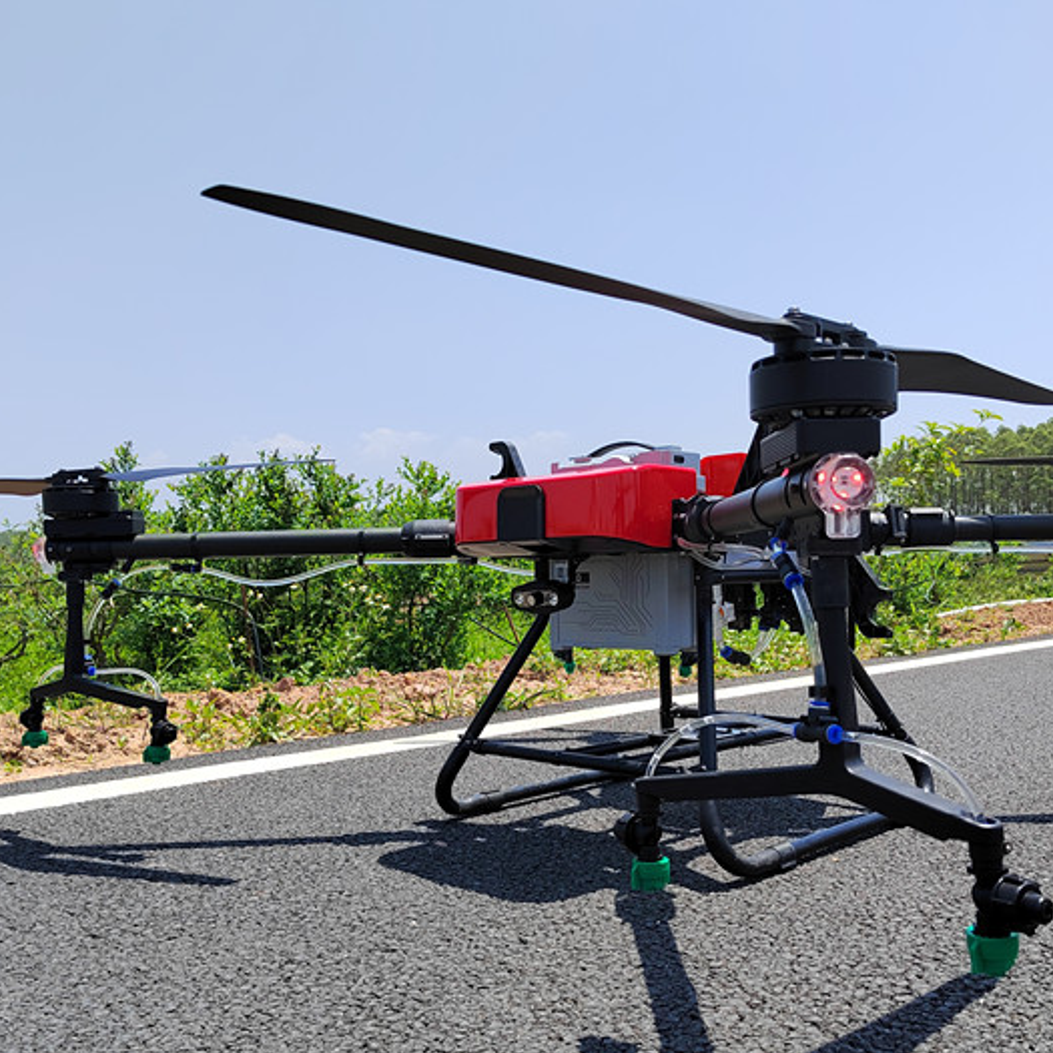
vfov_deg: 52.4
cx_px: 604
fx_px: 1067
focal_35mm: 31
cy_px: 594
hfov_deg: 52.3
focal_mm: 5.52
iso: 291
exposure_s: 1/2000
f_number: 1.9
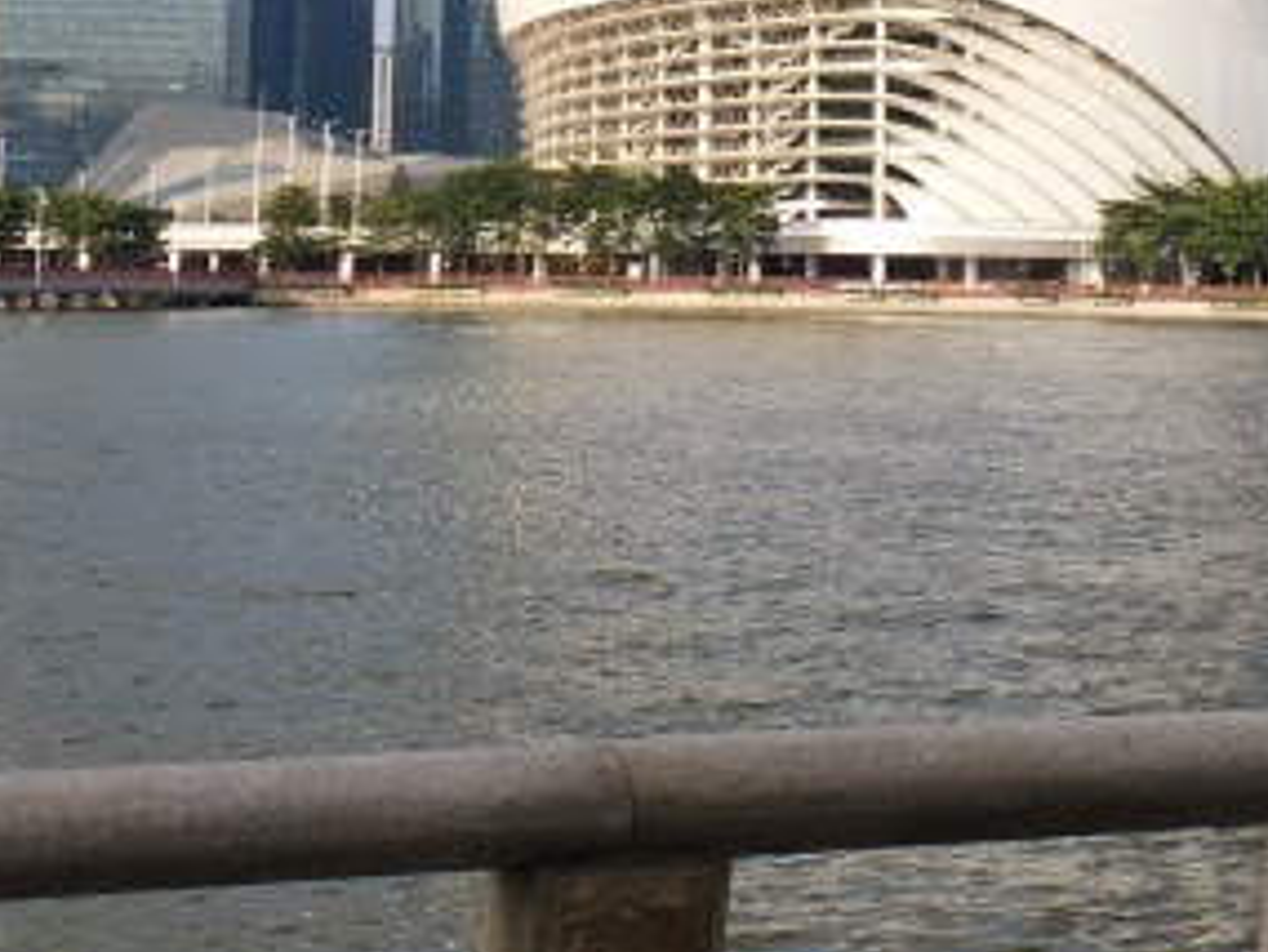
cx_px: 810
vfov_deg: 17.7
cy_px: -227
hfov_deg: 24.6
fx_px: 2895
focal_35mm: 79
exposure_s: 1/827
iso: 50
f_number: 2
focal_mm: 3.79
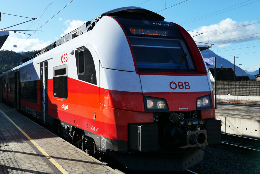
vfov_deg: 30.5
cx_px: 130
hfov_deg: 44.5
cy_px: 87
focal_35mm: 44
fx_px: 318
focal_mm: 19.9
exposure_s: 1/1000
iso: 200
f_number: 5.6
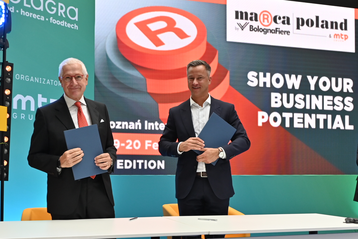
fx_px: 358
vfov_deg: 36.9
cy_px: 120
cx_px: 179
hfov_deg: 53.1
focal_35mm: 36
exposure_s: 1/200
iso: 400
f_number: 4.5
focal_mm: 24
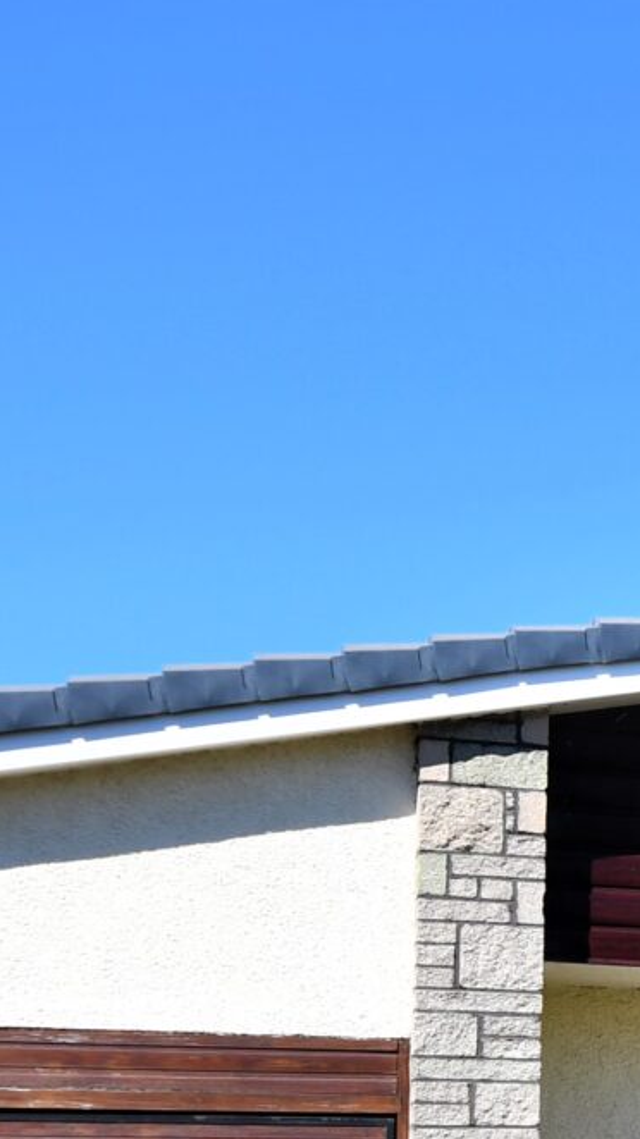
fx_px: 2325
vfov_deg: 26.4
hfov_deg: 13.8
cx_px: 1180
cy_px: 1073
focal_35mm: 77
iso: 100
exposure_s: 1/250
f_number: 7.1
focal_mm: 13
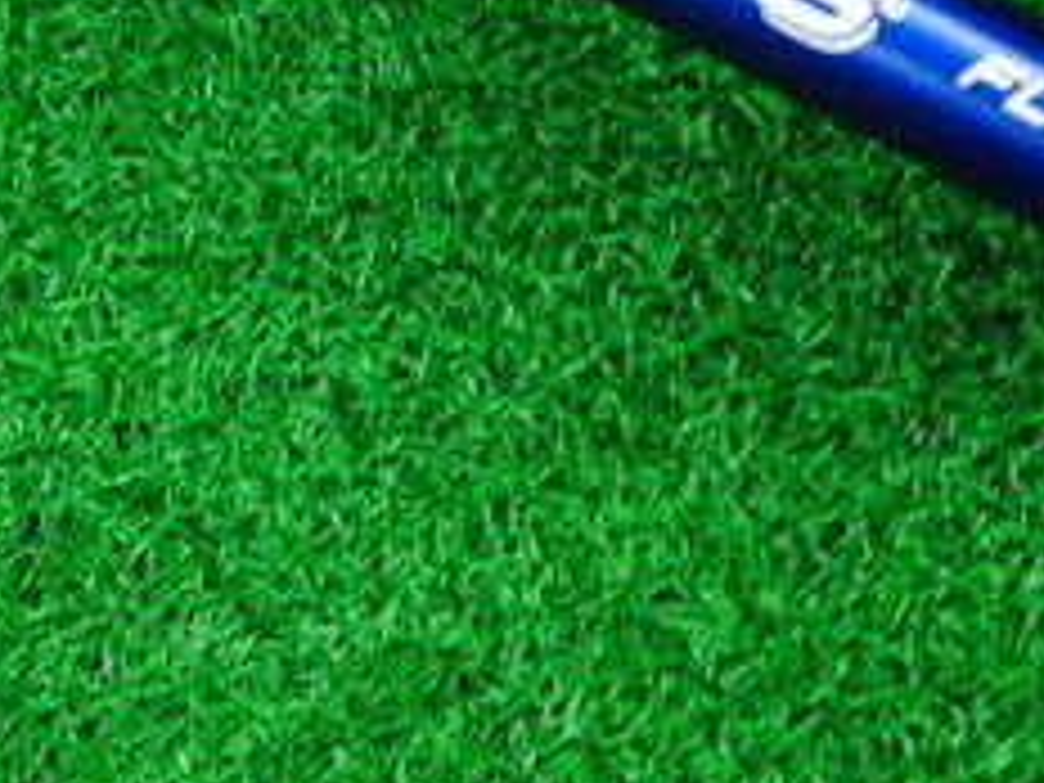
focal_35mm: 102
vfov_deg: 13.9
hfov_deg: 19.1
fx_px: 3076
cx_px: 256
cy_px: -234
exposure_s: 1/30
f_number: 3.6
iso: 400
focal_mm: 6.42
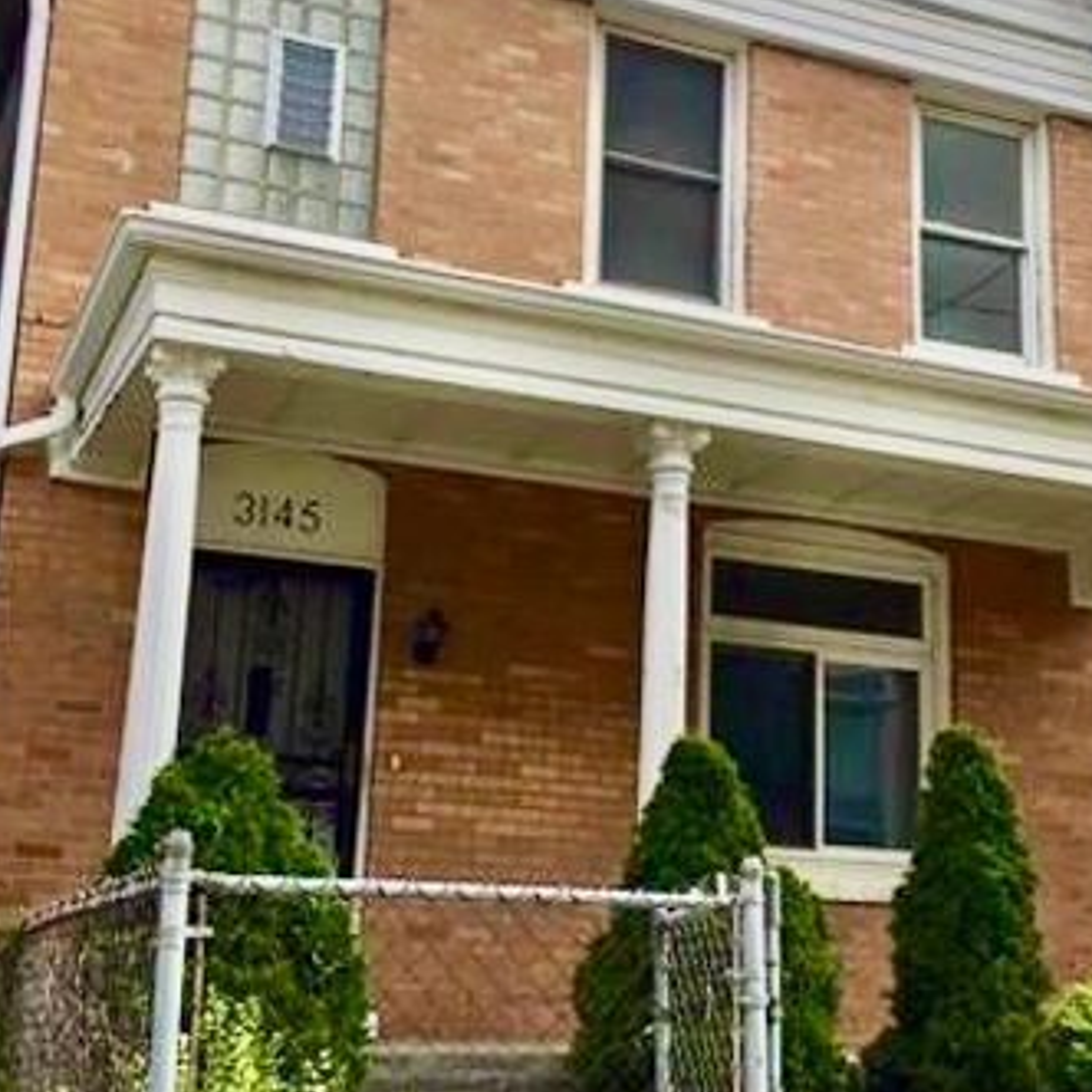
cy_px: 534
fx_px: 1963
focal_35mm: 55
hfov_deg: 30.9
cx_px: 687
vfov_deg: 31.1
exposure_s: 1/858
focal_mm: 3.3
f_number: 2.4
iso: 25
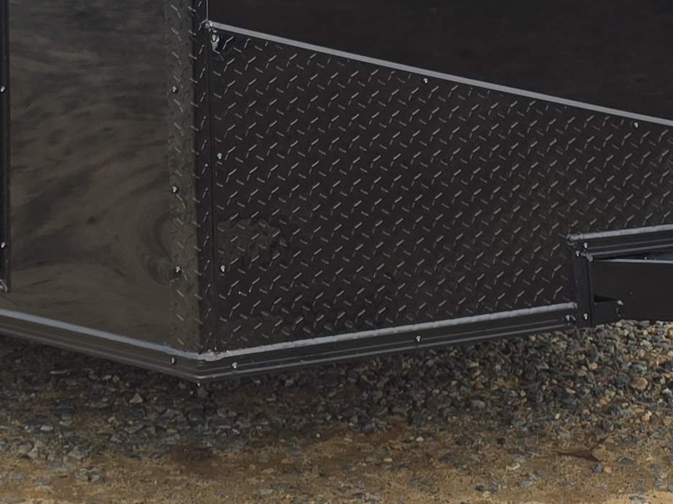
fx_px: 1905
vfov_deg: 14.1
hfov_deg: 19.6
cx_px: 52
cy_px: -262
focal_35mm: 98
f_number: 1.7
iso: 20
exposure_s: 1/180
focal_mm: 6.3
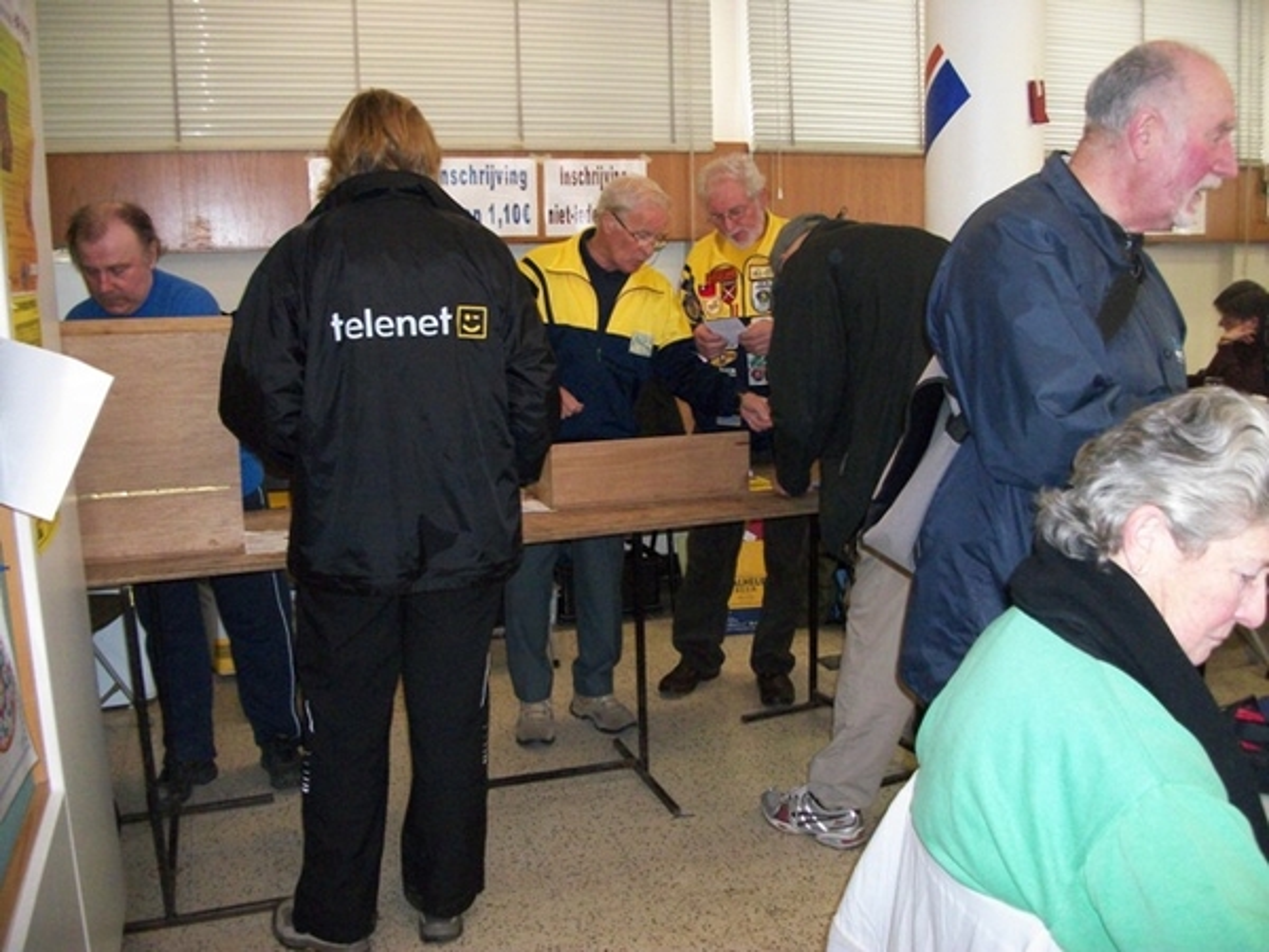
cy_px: 476
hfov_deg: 56.8
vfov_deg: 44.2
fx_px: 1173
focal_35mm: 32
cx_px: 634
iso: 400
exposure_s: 1/60
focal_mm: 5.7
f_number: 2.9
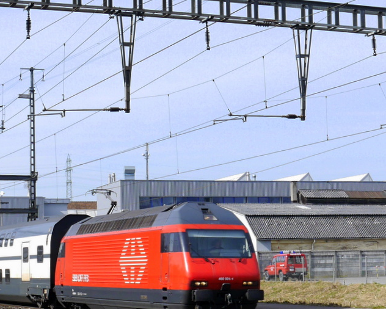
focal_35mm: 68
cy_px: 224
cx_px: 79
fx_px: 777
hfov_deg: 27.4
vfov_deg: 22.3
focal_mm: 20
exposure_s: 1/320
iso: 160
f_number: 8
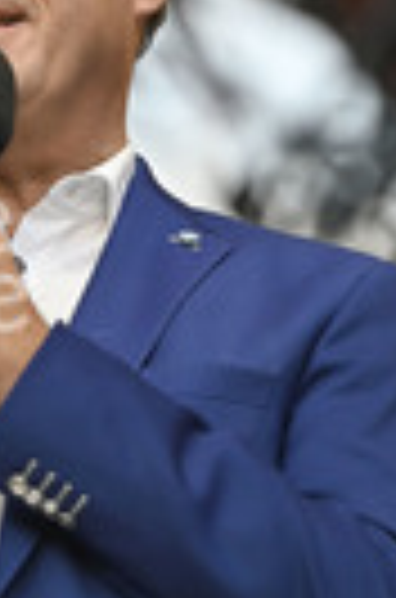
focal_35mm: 466
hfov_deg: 2.9
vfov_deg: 4.4
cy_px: 531
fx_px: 7729
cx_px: -72
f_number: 2.8
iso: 250
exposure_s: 1/640
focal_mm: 155
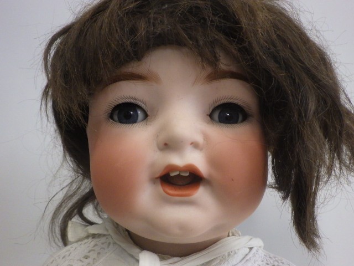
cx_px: 177
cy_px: 133
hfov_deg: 63.4
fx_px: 286
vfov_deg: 49.7
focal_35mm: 28
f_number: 3.5
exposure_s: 1/45
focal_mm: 5
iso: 800
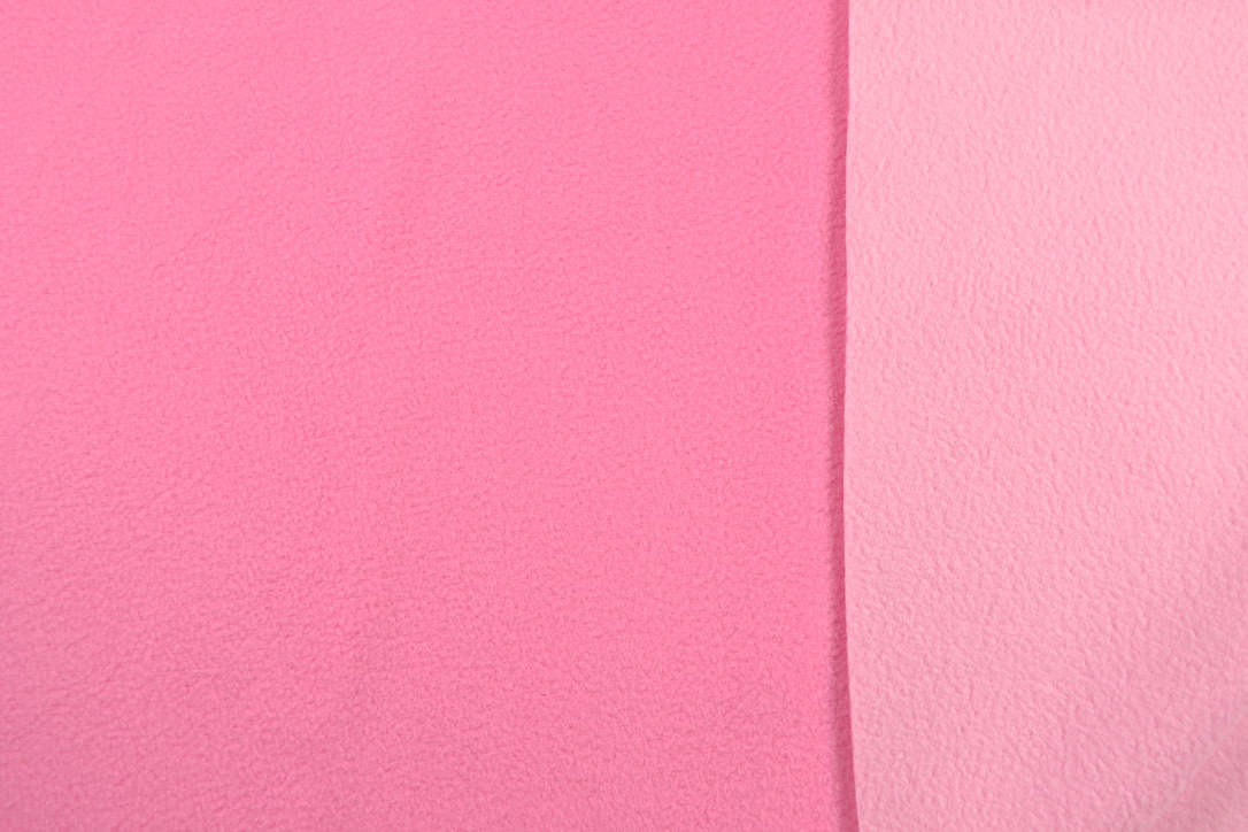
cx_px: 624
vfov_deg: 34.2
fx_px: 1352
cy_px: 416
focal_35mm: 39
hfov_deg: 49.6
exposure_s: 1/20
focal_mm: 26
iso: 100
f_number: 5.6
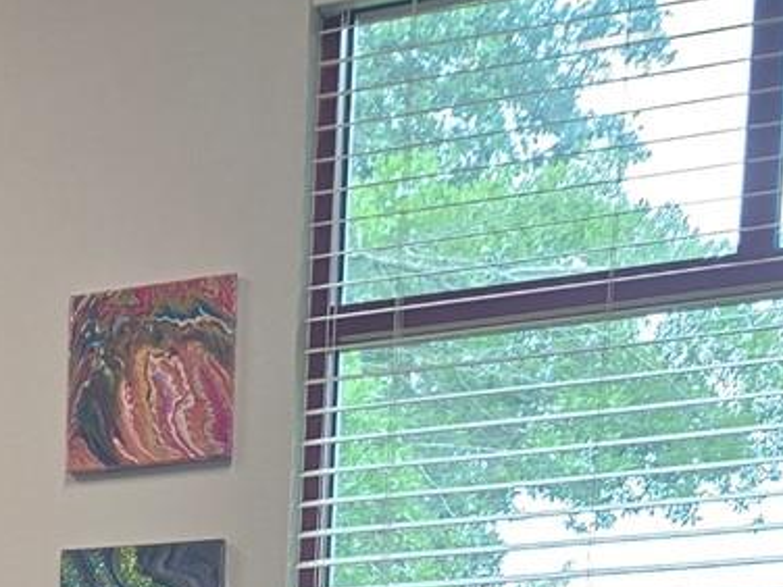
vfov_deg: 12.9
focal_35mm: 98
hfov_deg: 18.4
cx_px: -279
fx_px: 2217
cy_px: 1230
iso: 100
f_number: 1.8
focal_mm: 5.4
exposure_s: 1/120
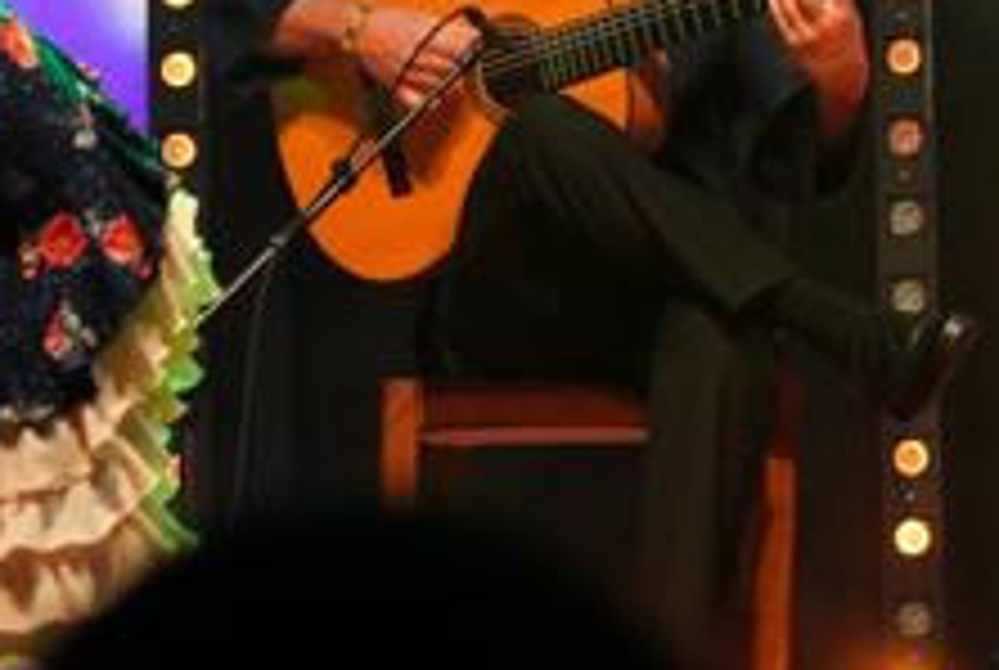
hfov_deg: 5.7
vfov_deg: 3.8
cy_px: -101
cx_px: 1098
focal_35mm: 360
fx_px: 10010
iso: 4000
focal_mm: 100
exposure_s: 1/125
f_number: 4.5
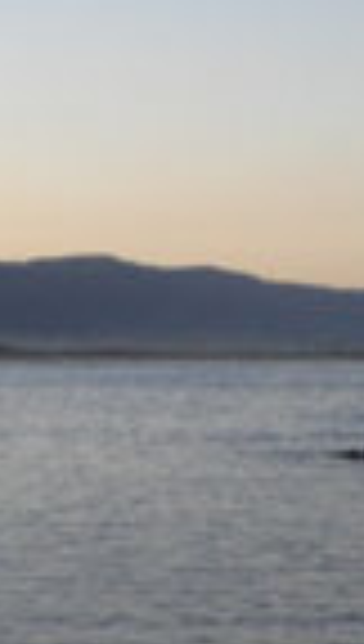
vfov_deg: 16.0
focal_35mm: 133
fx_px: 2270
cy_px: 480
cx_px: 36
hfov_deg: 9.1
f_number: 3.1
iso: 247
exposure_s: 1/430
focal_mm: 6.3
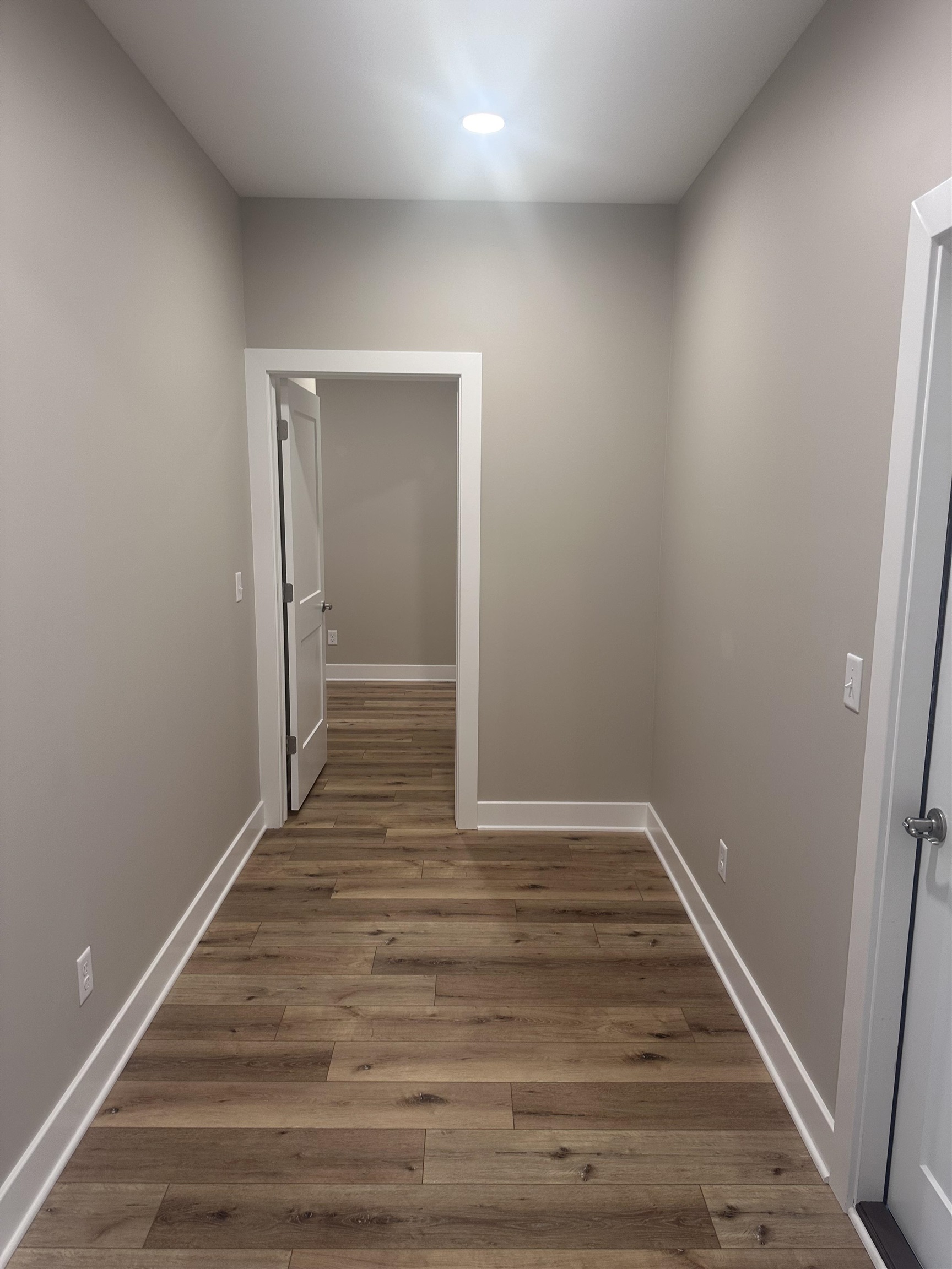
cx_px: 476
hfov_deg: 56.8
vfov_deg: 71.6
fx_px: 880
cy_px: 634
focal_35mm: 24
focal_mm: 6.86
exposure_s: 1/60
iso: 125
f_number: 1.78
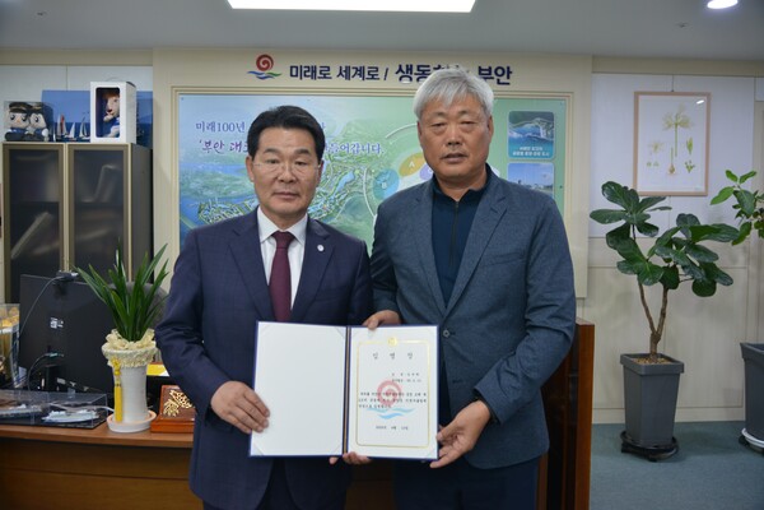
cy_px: 255
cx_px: 382
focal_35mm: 30
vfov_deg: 43.6
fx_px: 637
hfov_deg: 61.9
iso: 1250
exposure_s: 1/160
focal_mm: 30
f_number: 5
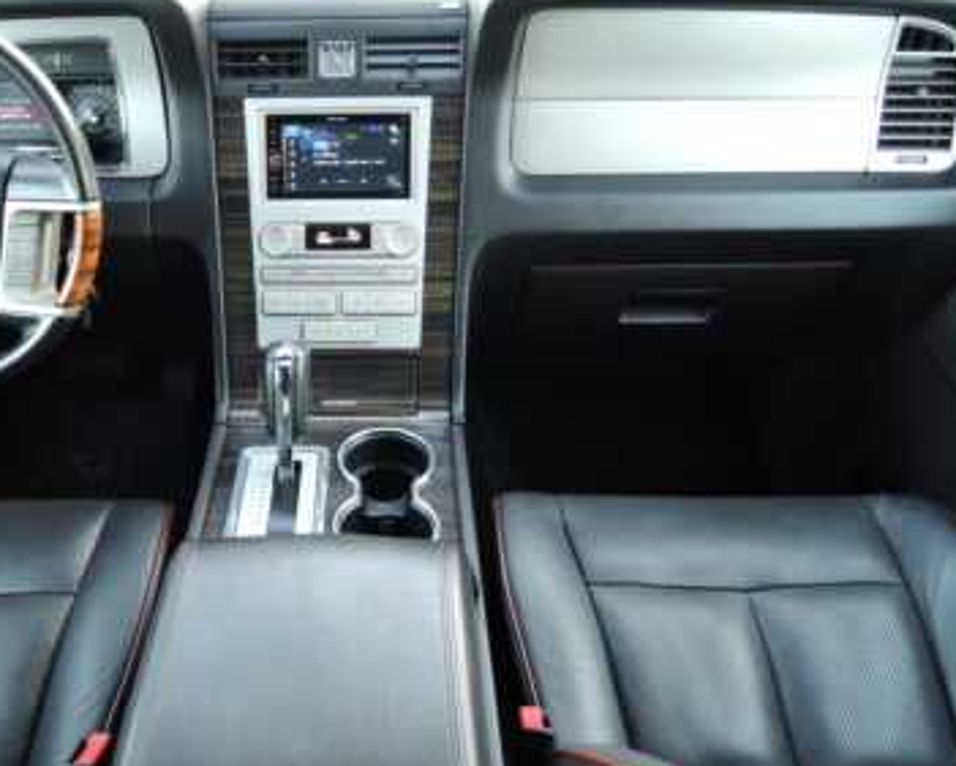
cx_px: 335
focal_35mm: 32
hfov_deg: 54.7
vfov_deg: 45.8
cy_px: 368
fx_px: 906
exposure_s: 1/30
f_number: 2
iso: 360
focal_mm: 5.1
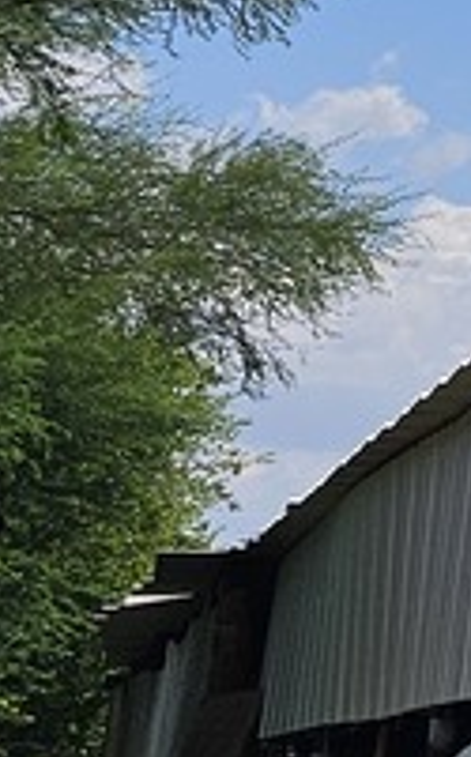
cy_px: 26
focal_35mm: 175
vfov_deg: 11.9
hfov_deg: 5.5
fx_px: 3607
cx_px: 2404
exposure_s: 1/1978
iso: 10
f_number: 1.7
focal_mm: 6.3
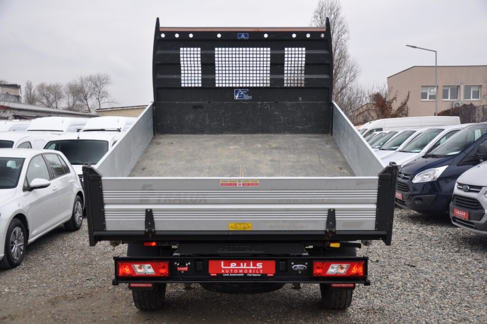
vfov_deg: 34.1
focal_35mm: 39
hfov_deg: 49.6
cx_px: 244
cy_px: 162
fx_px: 527
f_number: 5.6
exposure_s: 1/125
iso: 500
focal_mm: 26
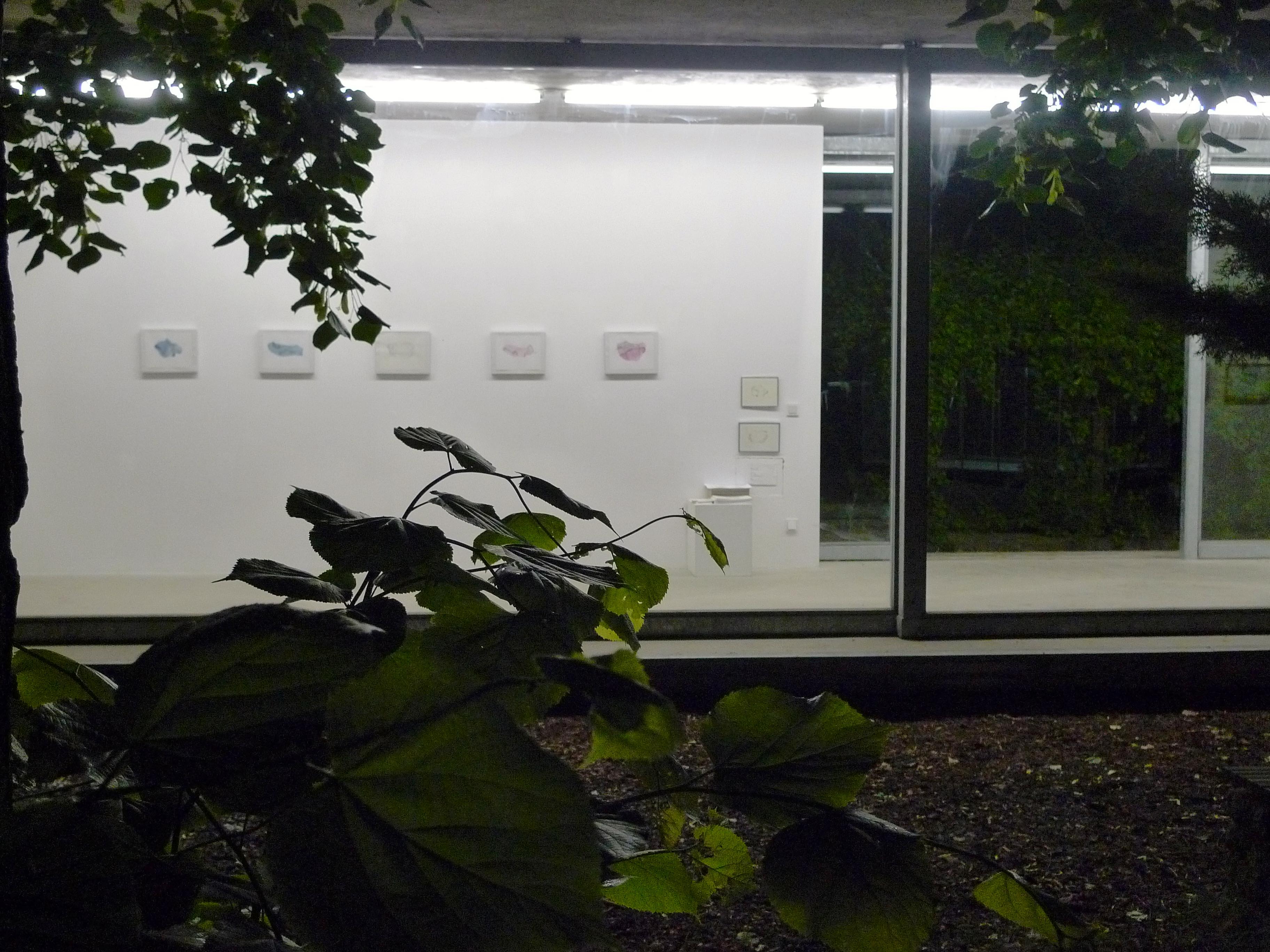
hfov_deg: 45.8
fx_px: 1504
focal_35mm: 41
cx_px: 635
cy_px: 476
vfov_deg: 35.1
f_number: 2.5
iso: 500
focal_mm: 8.8
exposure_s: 1/125
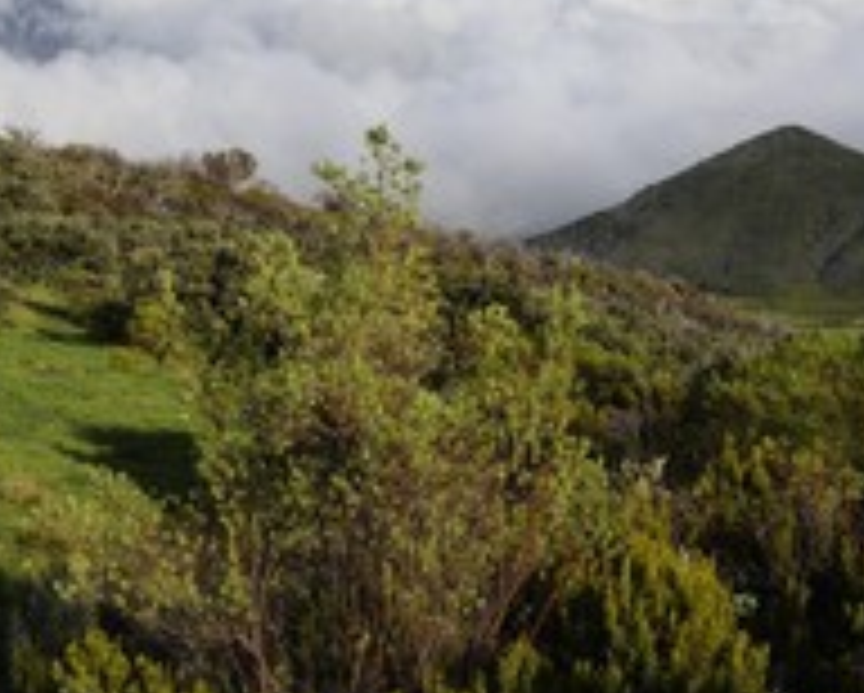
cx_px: 238
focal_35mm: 86
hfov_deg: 22.0
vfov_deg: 17.8
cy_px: 230
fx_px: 2201
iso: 400
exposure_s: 1/160
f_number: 20
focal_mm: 42
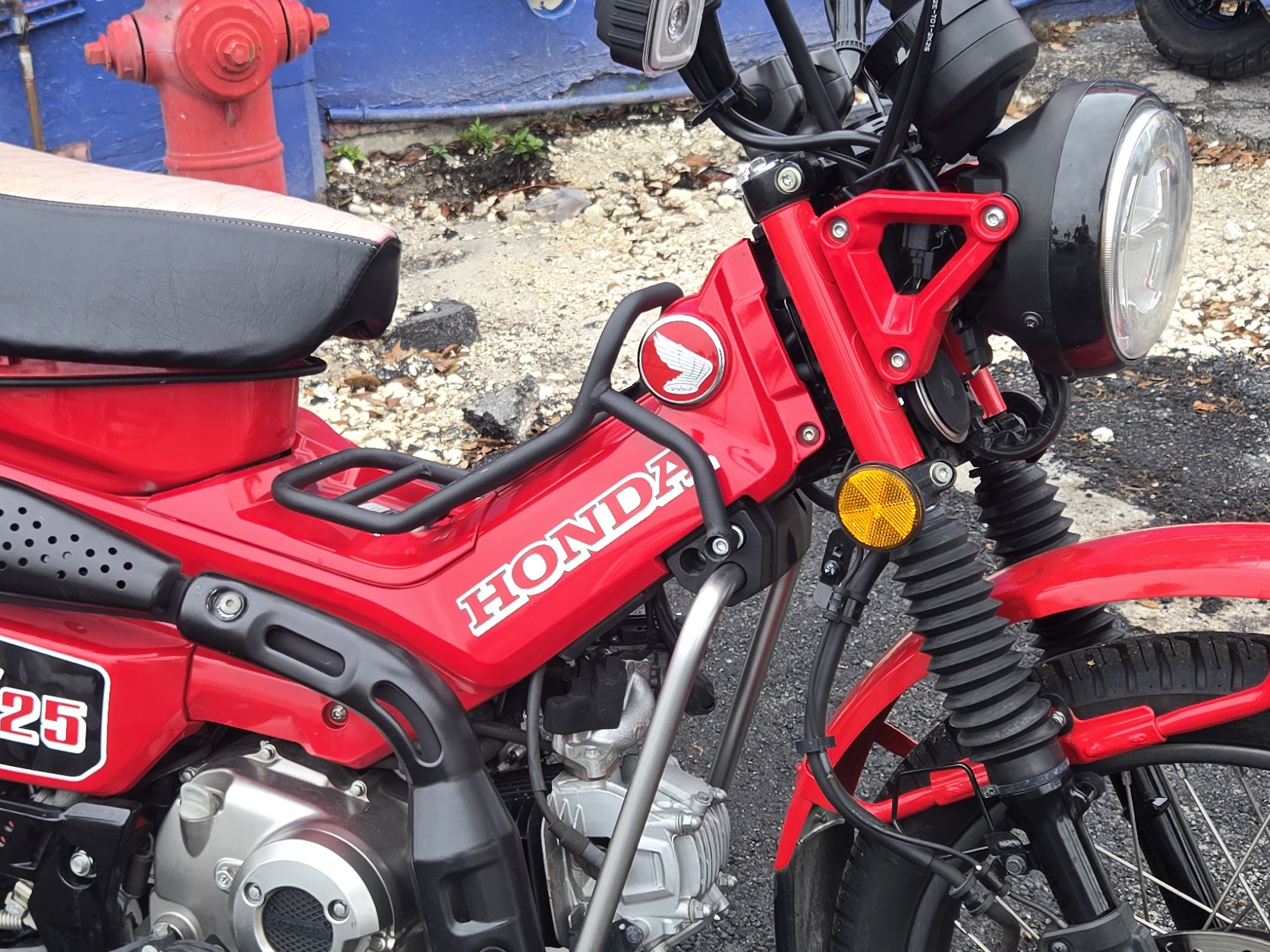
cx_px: 518
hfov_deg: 34.8
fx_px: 2018
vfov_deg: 26.6
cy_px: 497
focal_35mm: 55
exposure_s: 1/219
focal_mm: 5.4
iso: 25
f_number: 1.8
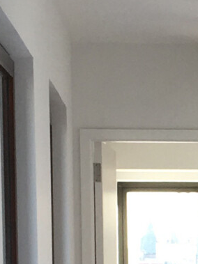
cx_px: 370
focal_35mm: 196
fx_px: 1496
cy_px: 383
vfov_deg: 9.8
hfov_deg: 7.3
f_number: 2.2
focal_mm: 4.15
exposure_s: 1/120
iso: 25
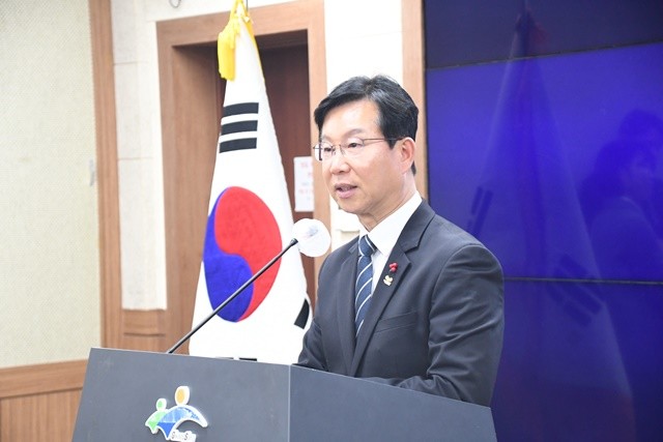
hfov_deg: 19.5
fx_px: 1934
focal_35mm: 105
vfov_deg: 13.0
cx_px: 332
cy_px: 221
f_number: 5
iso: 3200
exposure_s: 1/80
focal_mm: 70
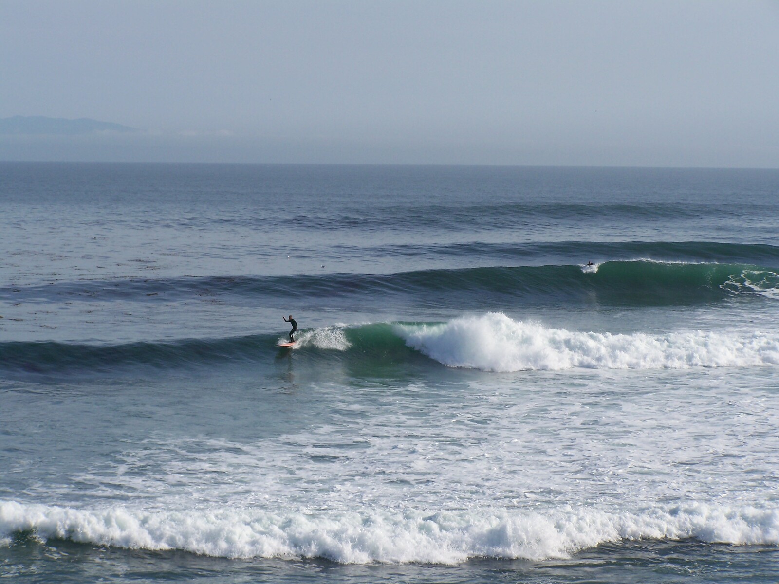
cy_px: 292
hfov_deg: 14.2
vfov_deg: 10.7
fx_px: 3128
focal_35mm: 139
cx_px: 390
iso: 64
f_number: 4.5
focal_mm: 23.1
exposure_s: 1/640
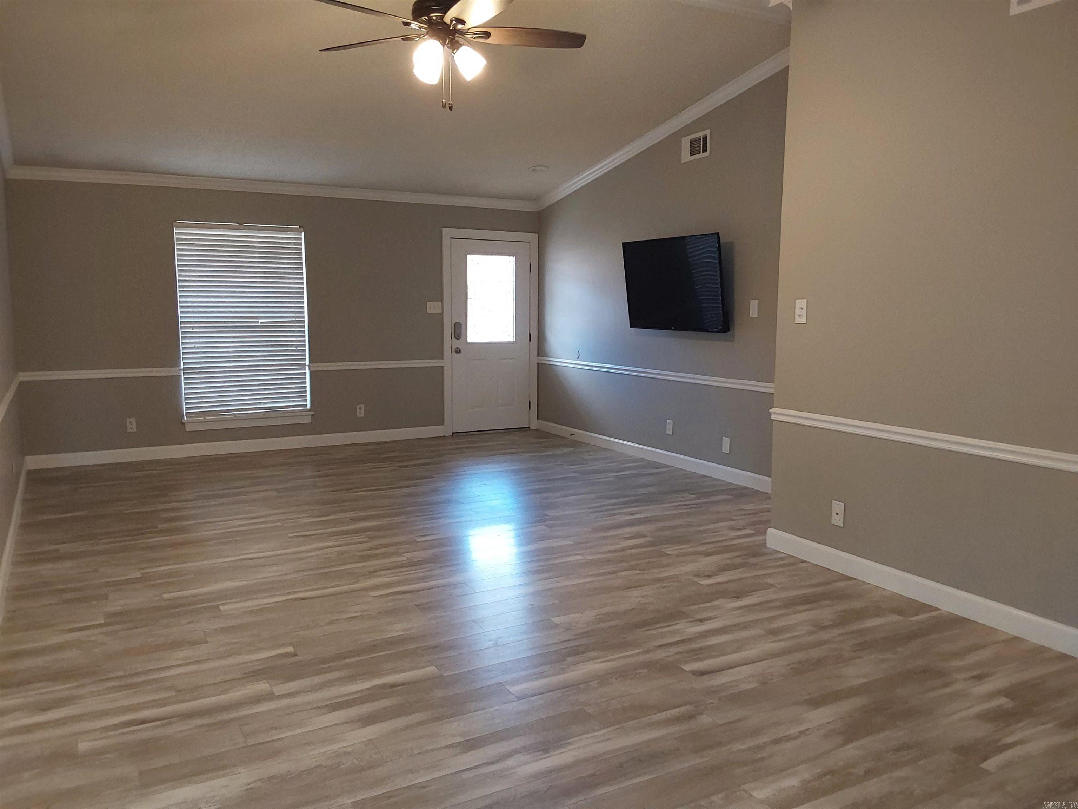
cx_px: 539
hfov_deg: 63.4
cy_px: 404
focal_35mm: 28
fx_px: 872
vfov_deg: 49.7
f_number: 1.9
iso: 200
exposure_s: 1/60
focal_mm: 2.91
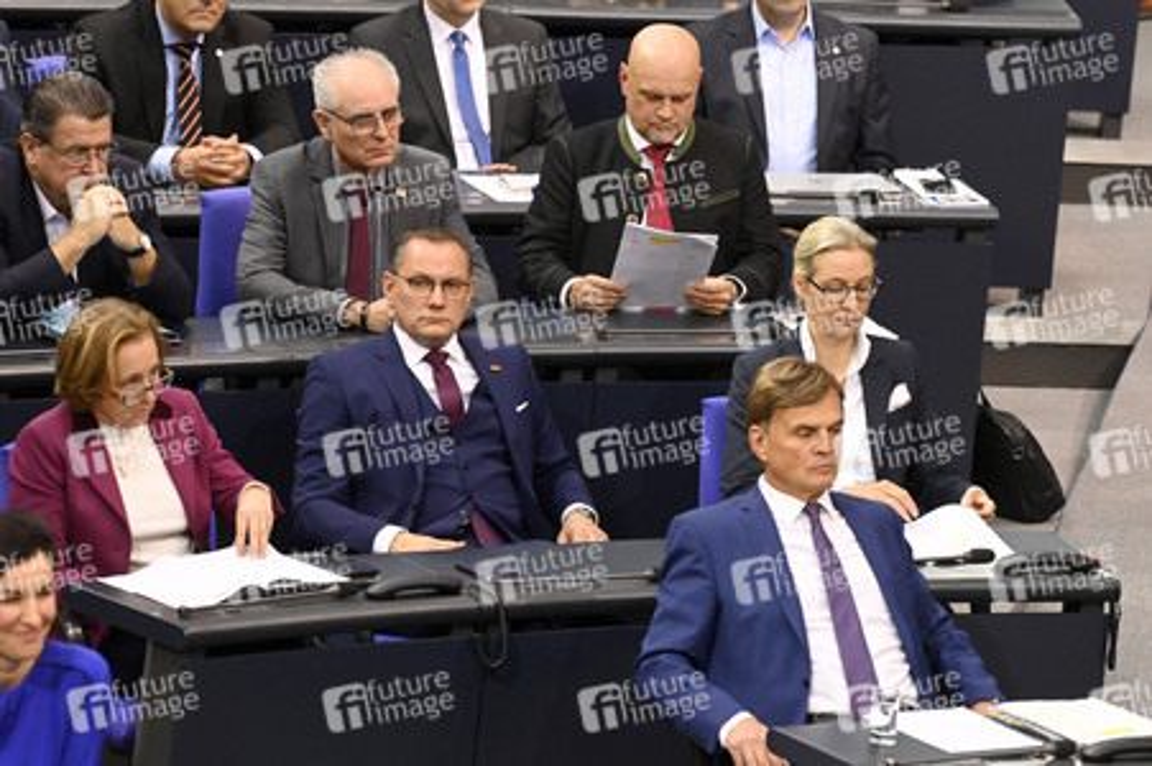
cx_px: 576
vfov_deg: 4.6
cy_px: 383
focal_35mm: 300
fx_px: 9593
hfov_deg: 6.9
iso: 10000
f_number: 5.6
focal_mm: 300
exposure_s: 1/320
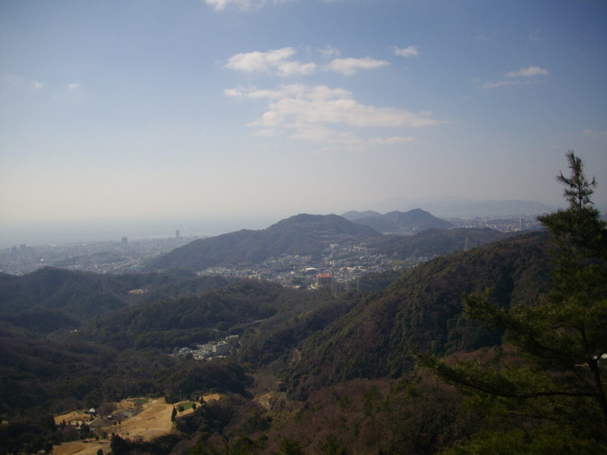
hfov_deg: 50.1
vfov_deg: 38.7
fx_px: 649
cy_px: 228
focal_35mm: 37
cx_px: 304
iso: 100
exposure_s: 1/800
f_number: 5.6
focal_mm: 6.2
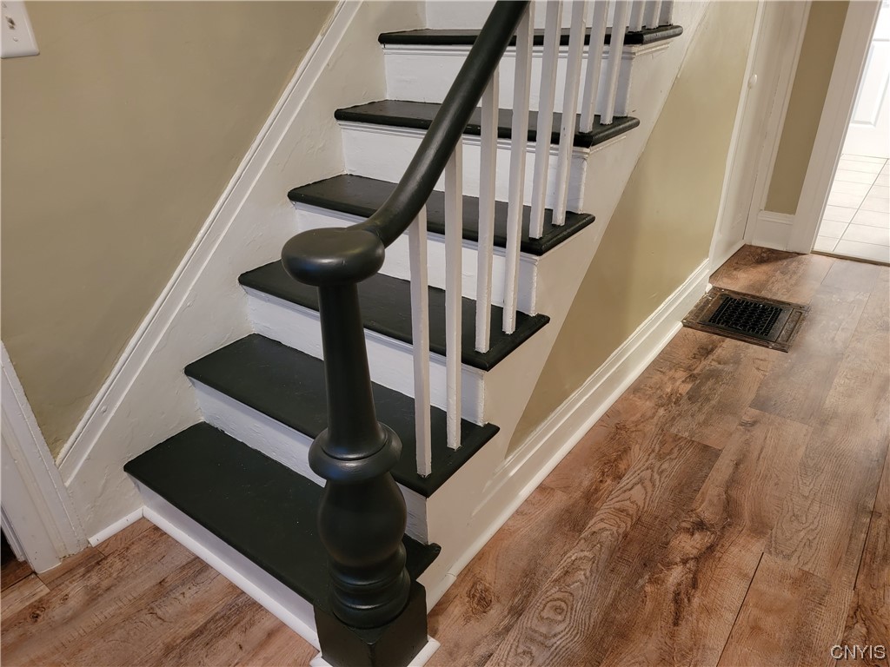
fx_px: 617
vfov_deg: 56.8
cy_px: 334
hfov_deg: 71.6
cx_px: 445
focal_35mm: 24
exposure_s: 1/24
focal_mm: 6.7
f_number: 1.8
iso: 640
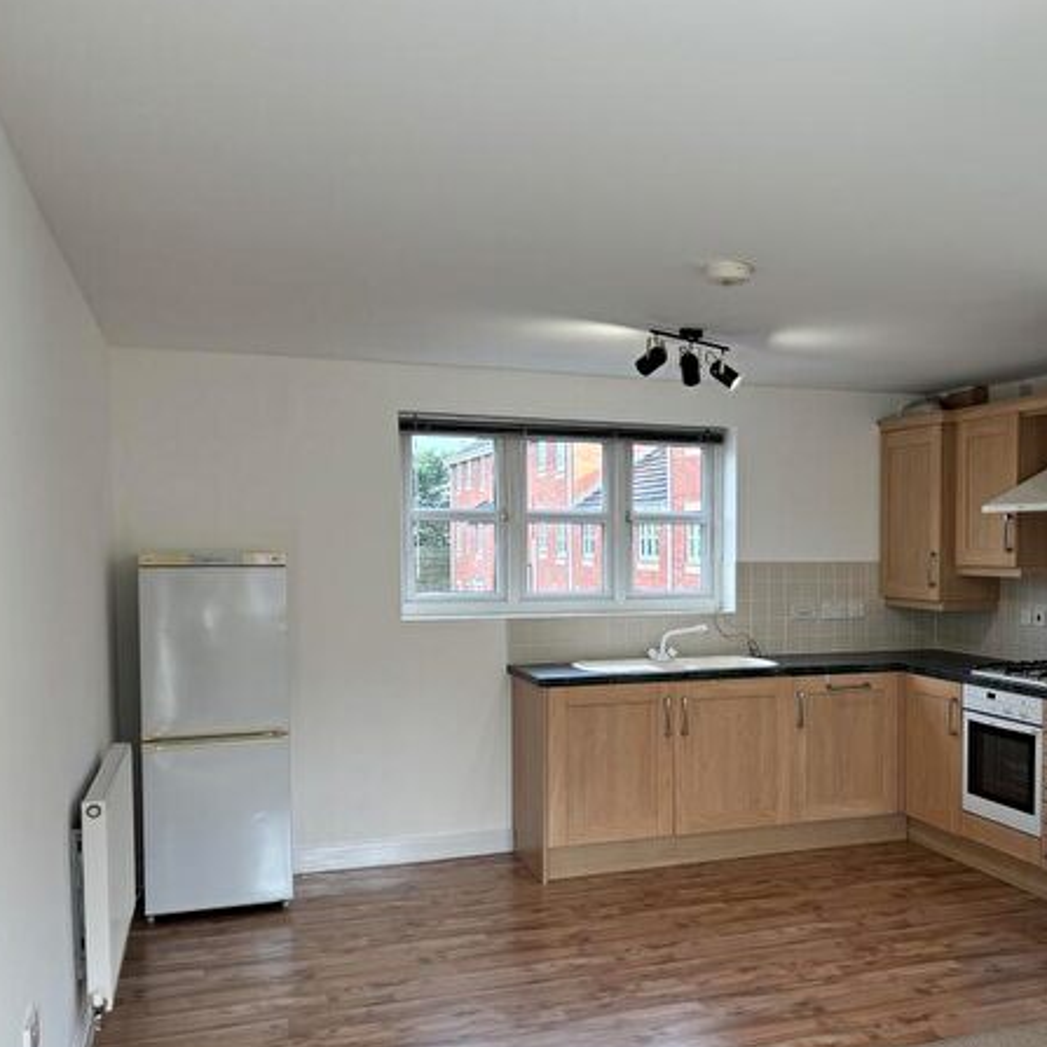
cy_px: 601
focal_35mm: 36
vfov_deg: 45.9
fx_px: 1232
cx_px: 752
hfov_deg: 44.9
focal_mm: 5.96
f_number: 1.6
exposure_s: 1/100
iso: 32
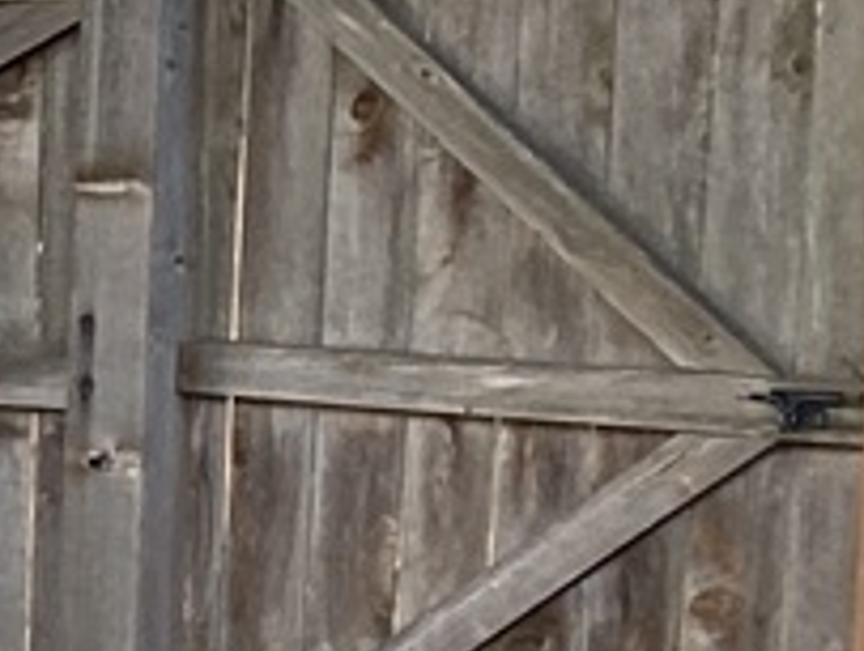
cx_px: -1847
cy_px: 489
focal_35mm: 184
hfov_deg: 8.6
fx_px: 4601
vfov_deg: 8.1
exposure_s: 1/103
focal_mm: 4.25
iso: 125
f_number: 1.8
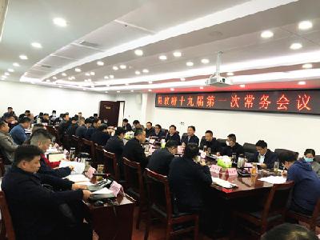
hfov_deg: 63.4
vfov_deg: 49.7
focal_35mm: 28
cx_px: 160
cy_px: 120
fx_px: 259
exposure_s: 1/25
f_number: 1.8
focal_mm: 4
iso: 40
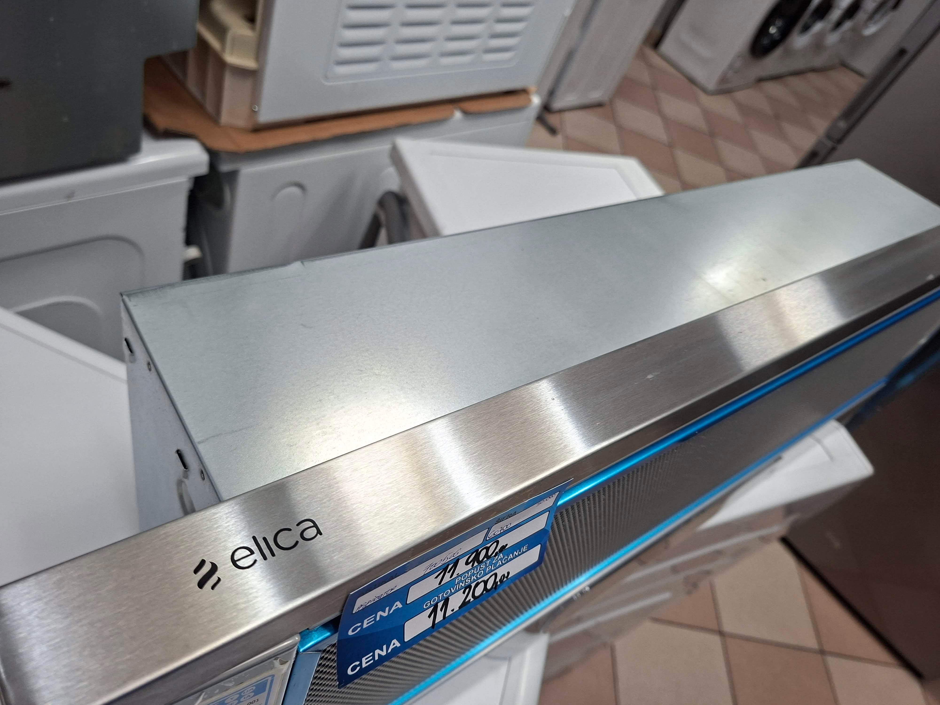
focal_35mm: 23
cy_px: 352
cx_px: 470
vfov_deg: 58.9
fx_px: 625
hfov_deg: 73.9
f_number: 1.8
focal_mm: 5.54
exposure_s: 1/100
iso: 200
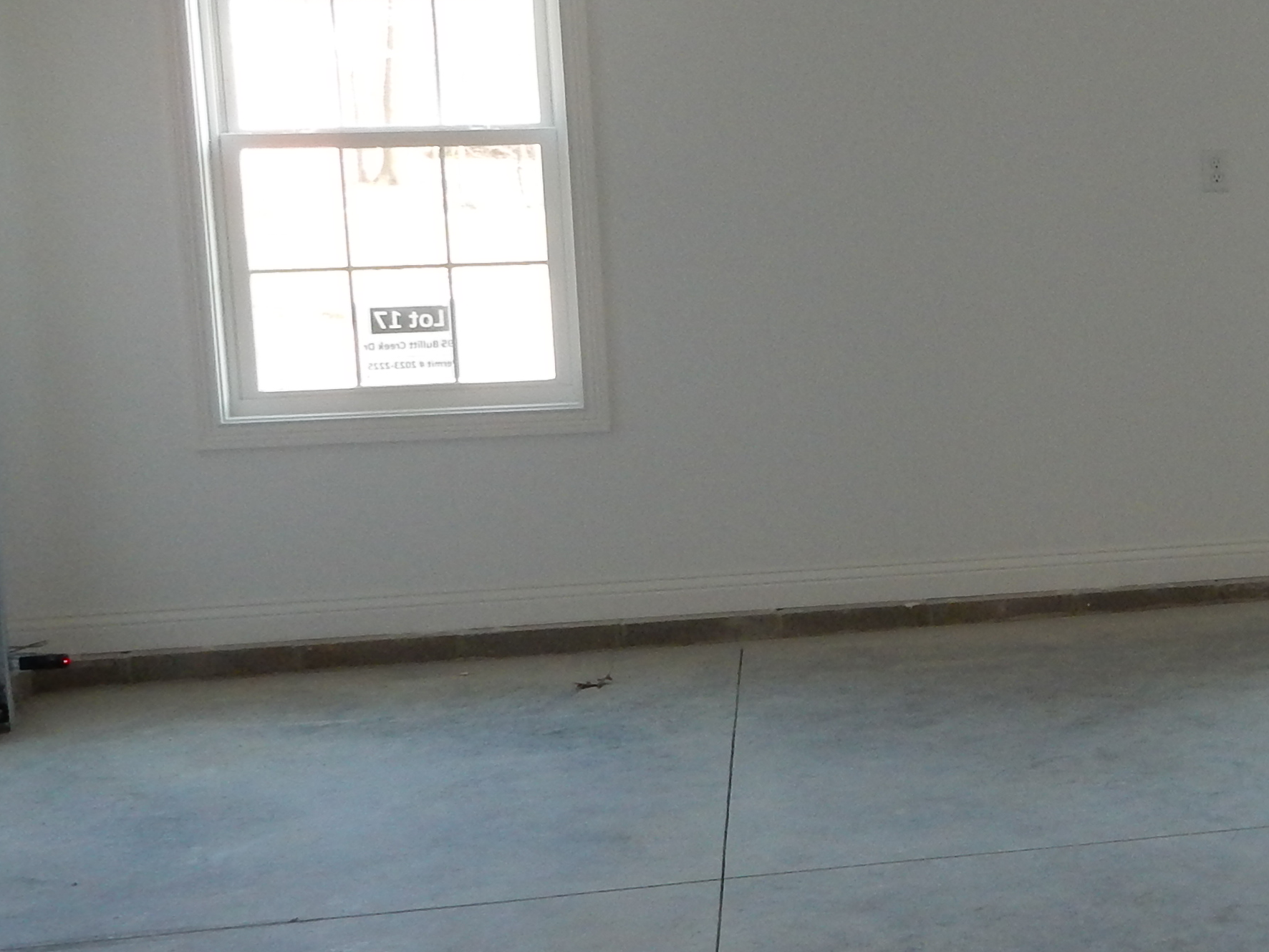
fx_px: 2383
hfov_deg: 27.3
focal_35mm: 65
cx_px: 1396
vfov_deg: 22.6
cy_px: 415
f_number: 3.7
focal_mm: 4.5
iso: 180
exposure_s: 1/30
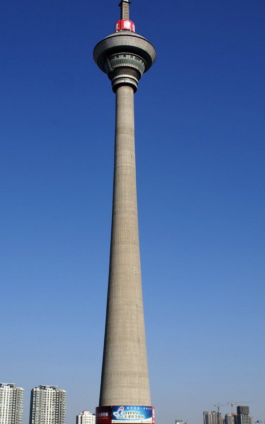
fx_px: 589
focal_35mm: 51
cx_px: 131
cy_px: 180
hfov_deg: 25.4
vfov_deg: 39.5
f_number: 10
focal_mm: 24
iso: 100
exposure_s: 1/250
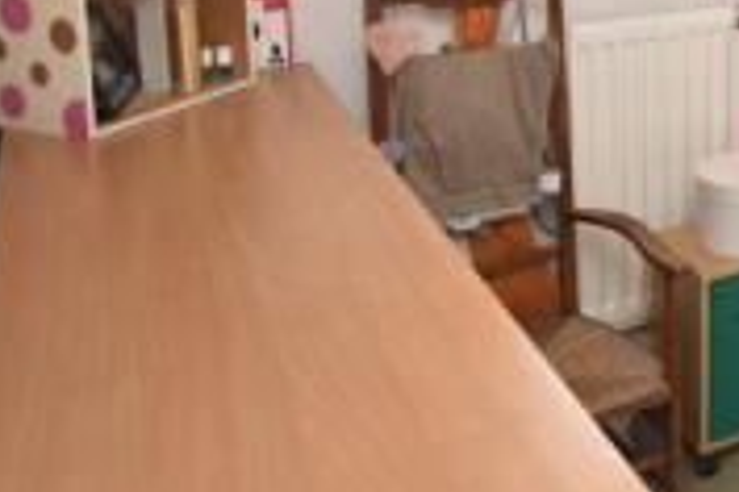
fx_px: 1074
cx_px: 839
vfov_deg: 23.6
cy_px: -98
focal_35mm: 52
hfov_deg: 32.7
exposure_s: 1/200
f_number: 5
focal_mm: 13
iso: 220
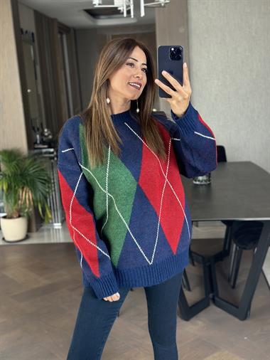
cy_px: 180
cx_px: 135
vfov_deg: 39.6
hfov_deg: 30.3
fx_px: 499
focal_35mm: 48
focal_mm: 6.86
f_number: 1.78
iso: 125
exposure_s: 1/113
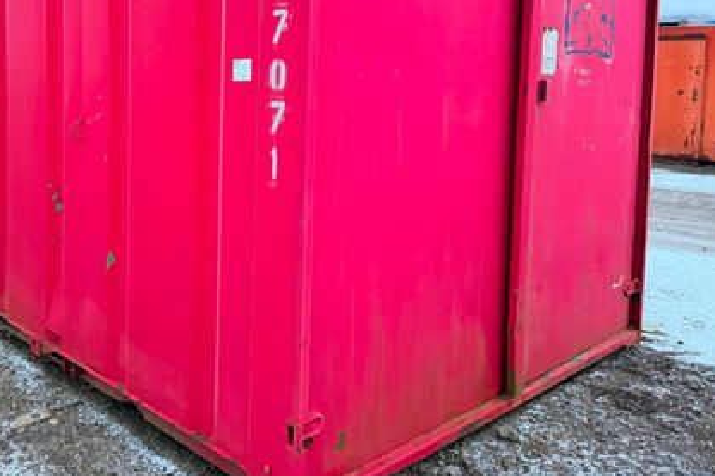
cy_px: 125
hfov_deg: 52.1
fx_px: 715
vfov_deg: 36.1
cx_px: 237
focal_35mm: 36
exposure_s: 1/60
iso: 400
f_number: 1.78
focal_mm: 6.76
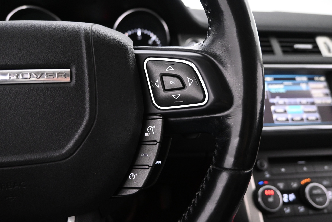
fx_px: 221
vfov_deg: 53.1
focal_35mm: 24
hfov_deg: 73.7
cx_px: 166
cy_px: 111
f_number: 3.5
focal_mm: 16
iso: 2500
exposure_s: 1/25
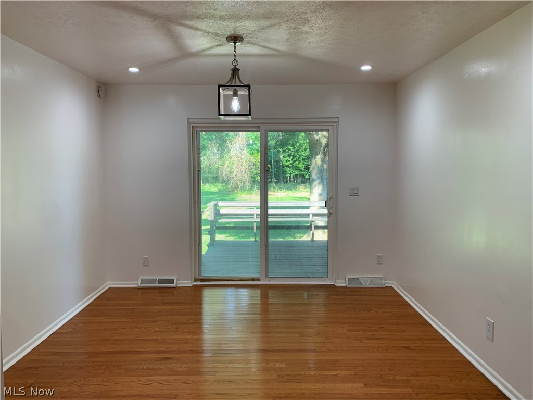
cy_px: 200
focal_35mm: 26
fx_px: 400
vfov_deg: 53.1
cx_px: 266
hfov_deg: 67.3
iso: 80
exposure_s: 1/120
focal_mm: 4.25
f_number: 1.8
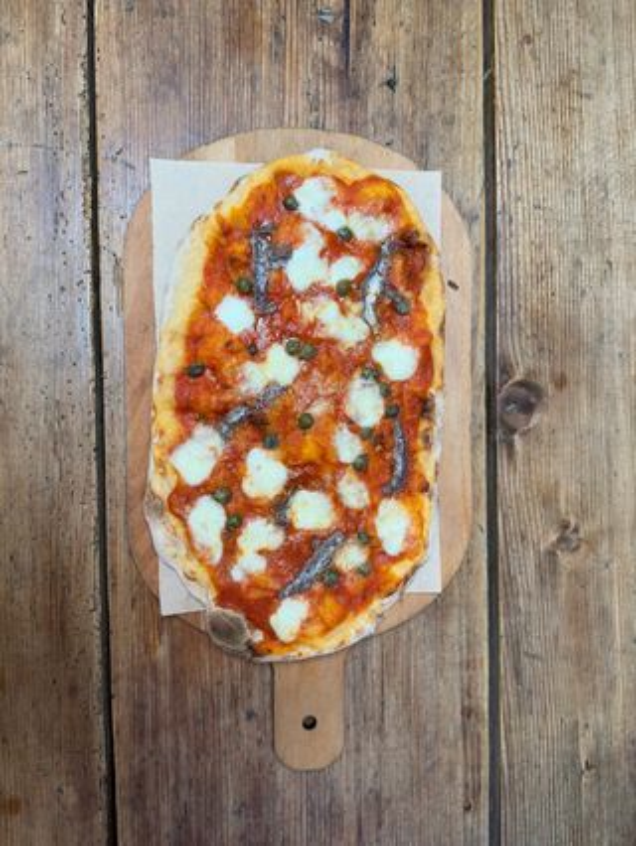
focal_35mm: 24
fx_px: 587
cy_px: 423
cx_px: 318
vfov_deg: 71.6
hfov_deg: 56.9
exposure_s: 1/100
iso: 125
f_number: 1.78
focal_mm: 6.86
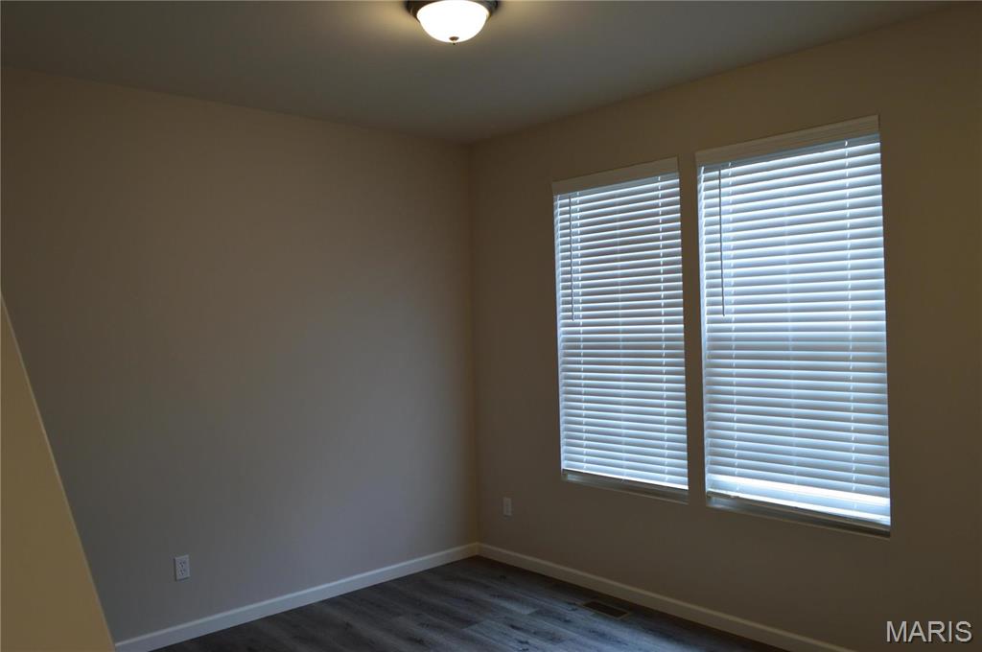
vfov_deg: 47.8
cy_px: 326
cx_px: 491
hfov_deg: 67.4
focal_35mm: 27
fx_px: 736
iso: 400
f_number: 7.1
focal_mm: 18
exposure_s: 1/30
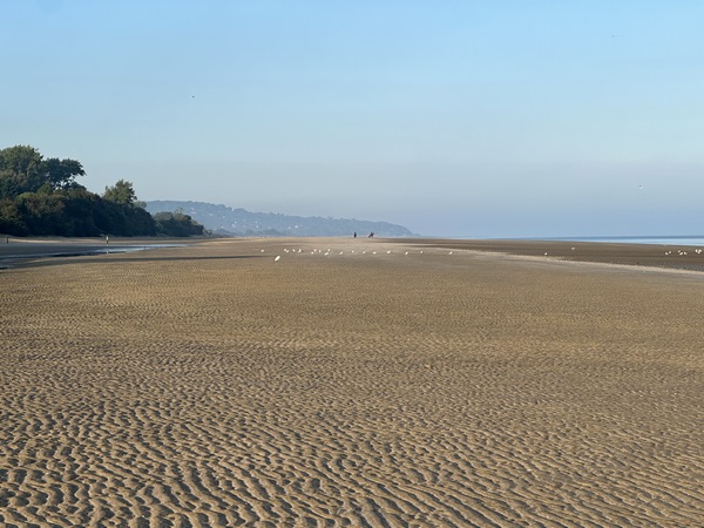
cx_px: 352
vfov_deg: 19.1
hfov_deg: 25.3
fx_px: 1566
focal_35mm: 77
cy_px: 264
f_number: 2.8
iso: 32
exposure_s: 1/338
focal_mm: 9
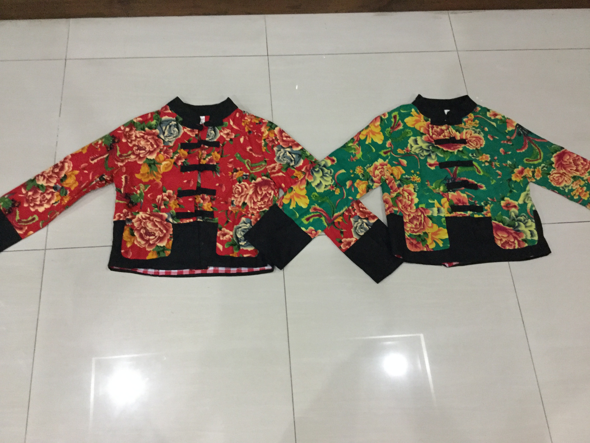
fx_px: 528
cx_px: 295
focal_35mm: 31
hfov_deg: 58.4
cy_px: 222
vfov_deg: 45.4
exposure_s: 1/17
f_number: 2.4
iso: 500
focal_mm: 3.3
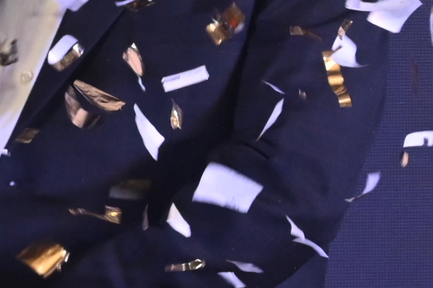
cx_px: -605
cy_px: 188
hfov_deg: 5.9
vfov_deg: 4.1
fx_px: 4027
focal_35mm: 335
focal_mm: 50
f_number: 5.6
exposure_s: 1/160
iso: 1600
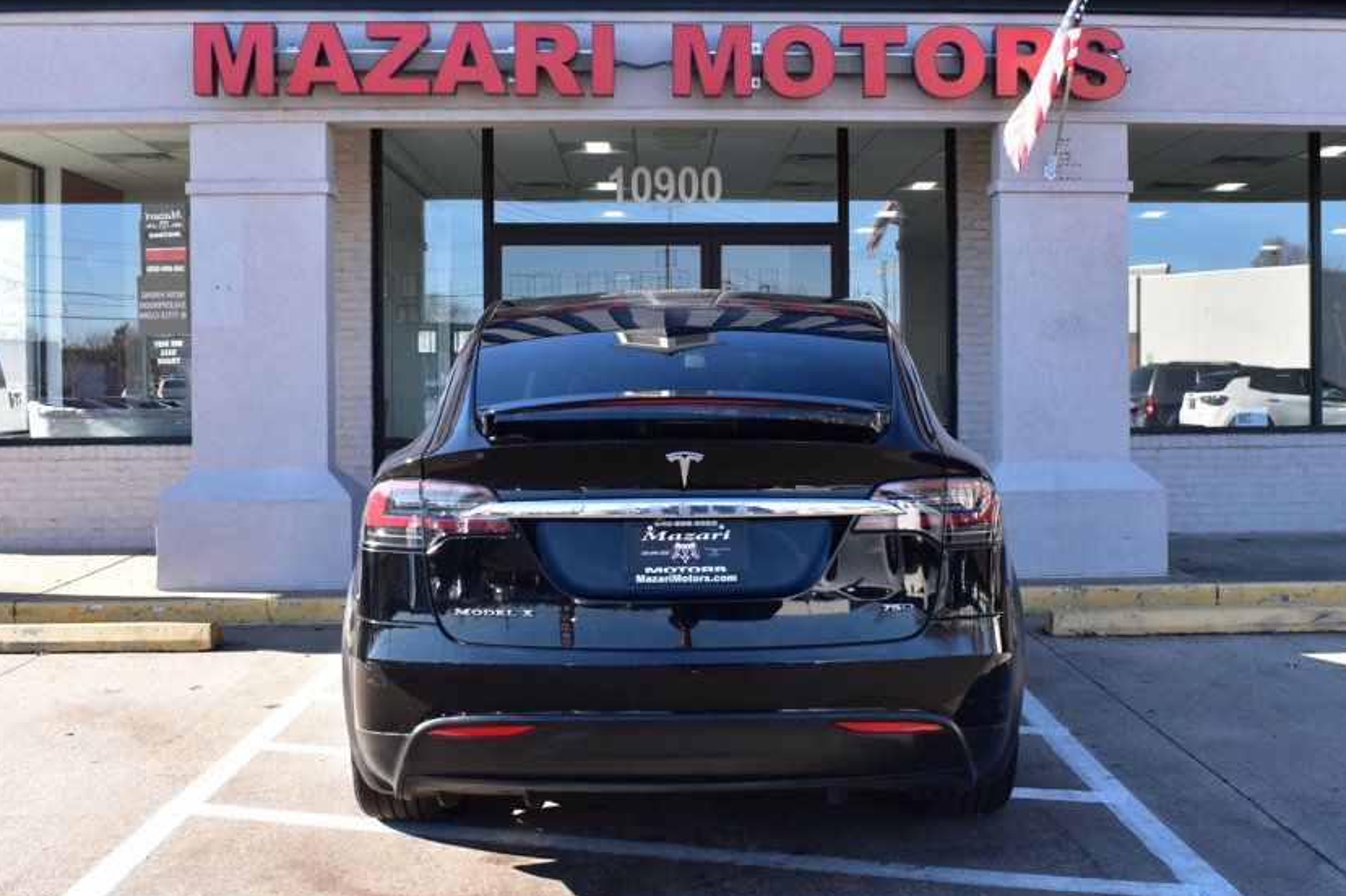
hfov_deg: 45.7
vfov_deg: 31.4
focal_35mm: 43
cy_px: 406
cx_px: 770
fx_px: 1593
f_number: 10
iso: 400
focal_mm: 23
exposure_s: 1/200
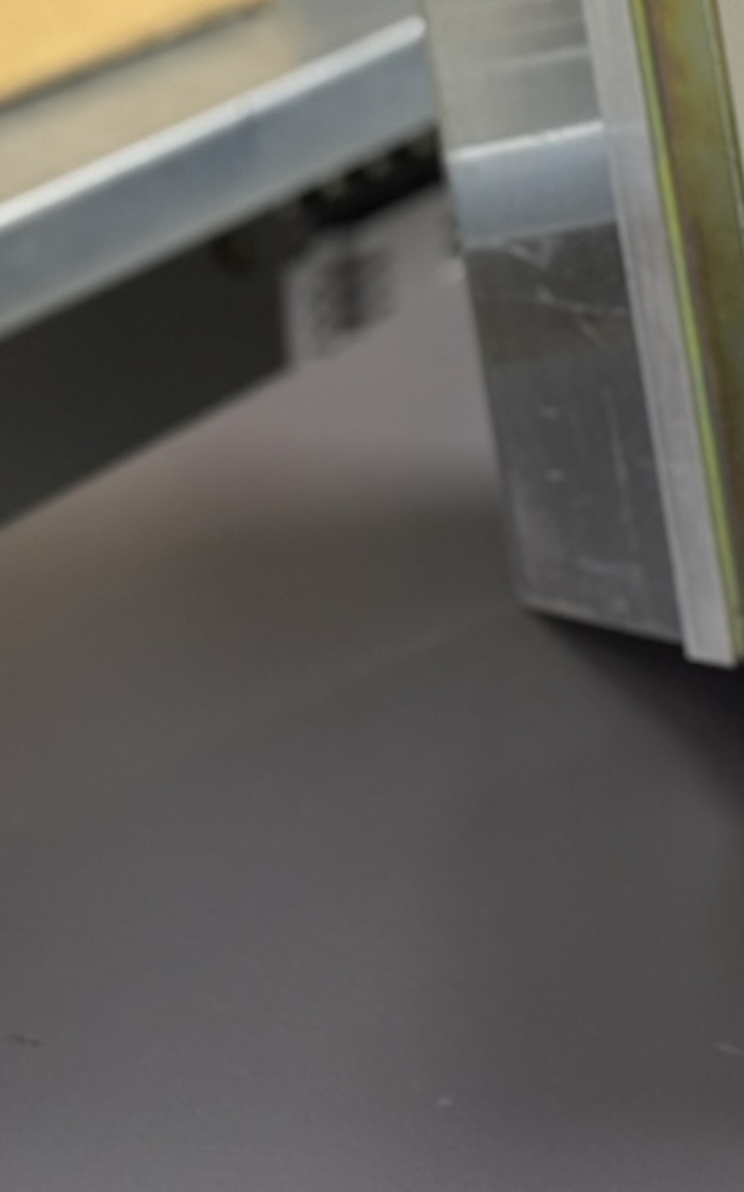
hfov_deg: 10.7
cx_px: 979
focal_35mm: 119
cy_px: 185
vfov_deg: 17.3
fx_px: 3863
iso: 250
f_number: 1.78
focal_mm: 6.76
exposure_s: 1/50
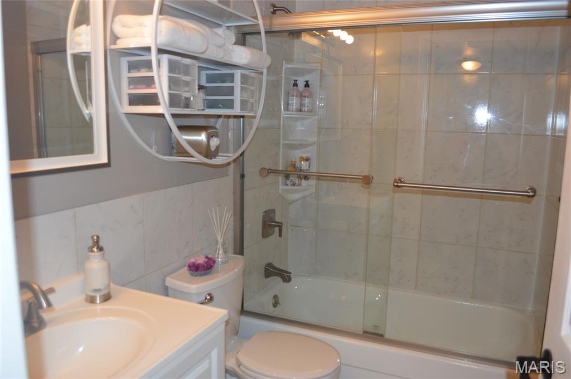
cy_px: 190
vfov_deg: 47.8
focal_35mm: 27
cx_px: 286
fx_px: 428
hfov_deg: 67.4
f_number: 4
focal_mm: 18
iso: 400
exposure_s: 1/60
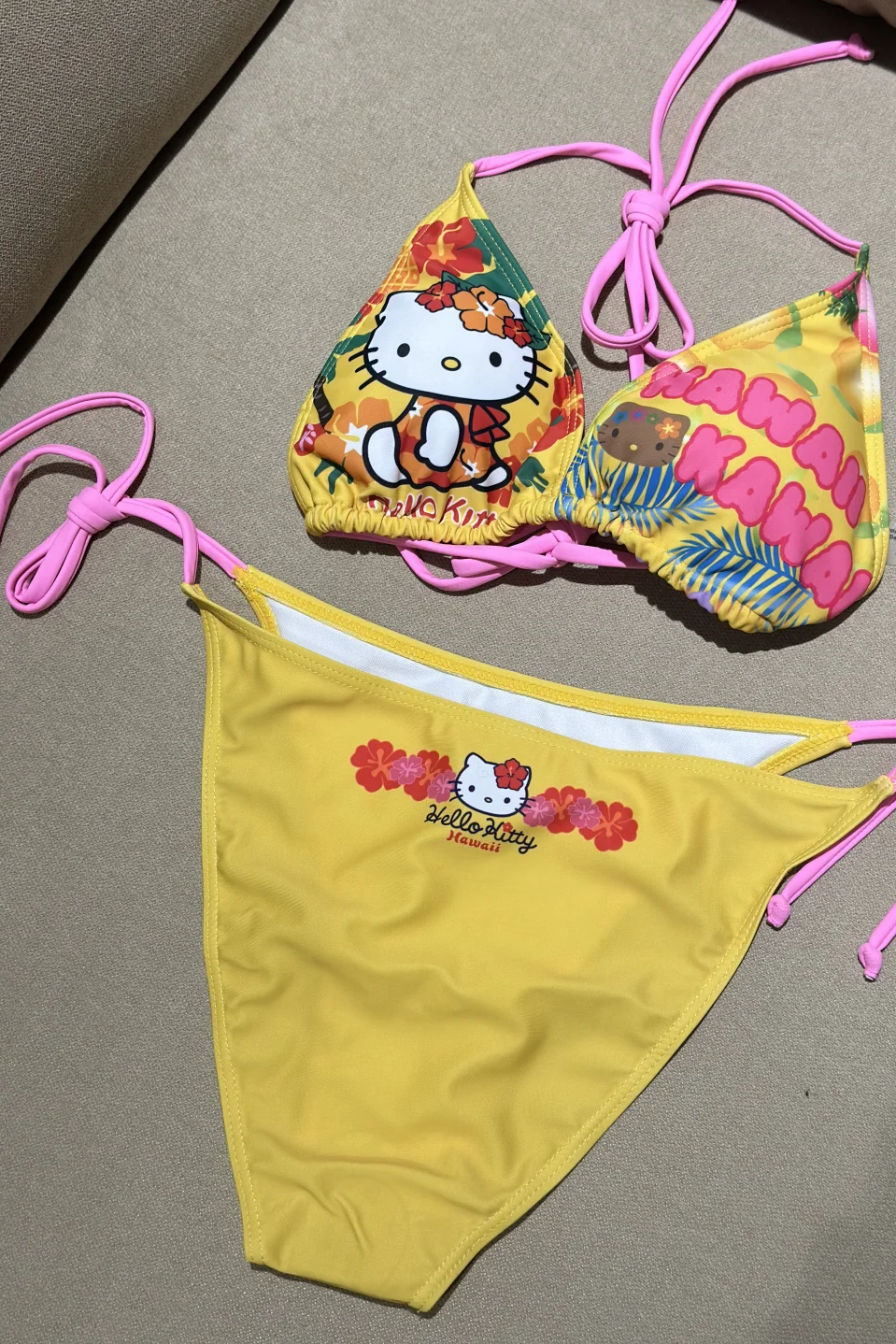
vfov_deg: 39.6
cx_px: 479
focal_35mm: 50
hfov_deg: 27.0
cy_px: 672
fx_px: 1866
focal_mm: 6.86
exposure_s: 1/100
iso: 100
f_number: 1.78
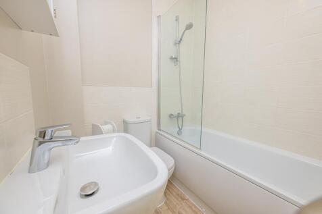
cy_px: 107
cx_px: 161
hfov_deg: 104.3
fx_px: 125
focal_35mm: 14
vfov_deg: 81.2
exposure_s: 1/200
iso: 250
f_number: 7.1
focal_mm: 14
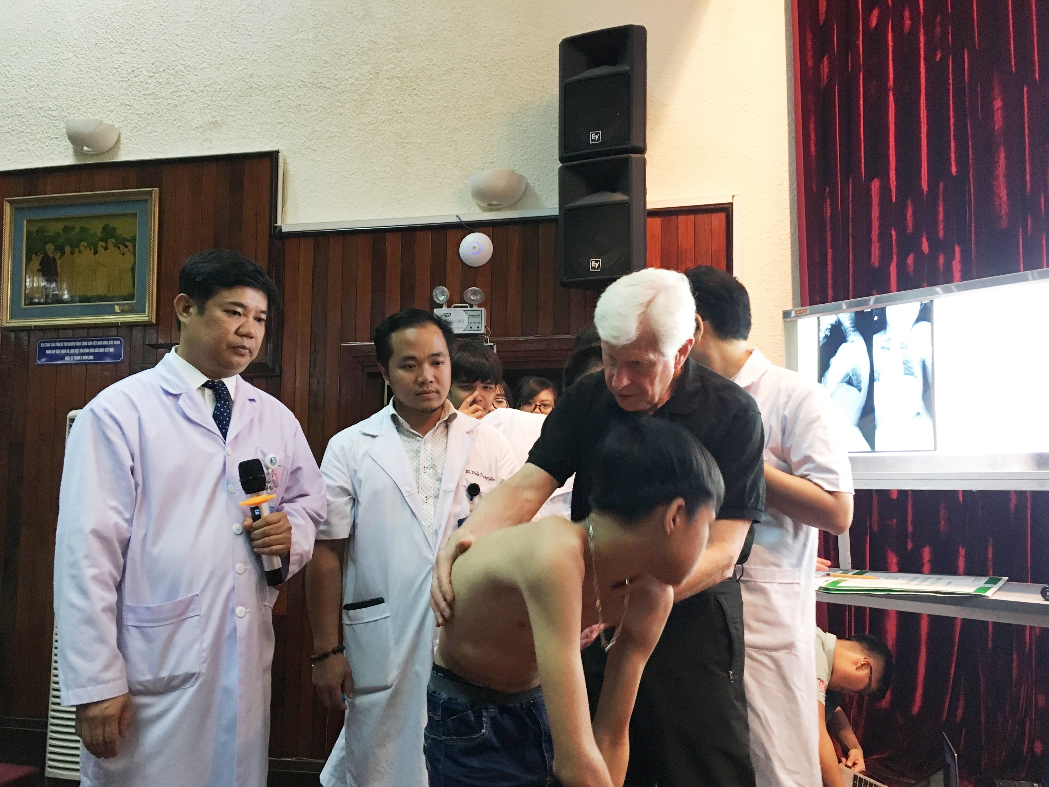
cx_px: 540
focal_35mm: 30
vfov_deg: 46.8
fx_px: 909
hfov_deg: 60.0
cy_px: 407
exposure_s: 1/33
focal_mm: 4.15
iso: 200
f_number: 2.2
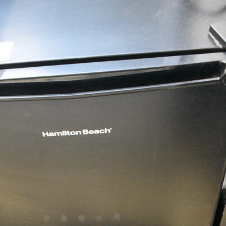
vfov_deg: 29.9
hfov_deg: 32.6
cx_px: 81
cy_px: 241
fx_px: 384
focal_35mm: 52
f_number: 4
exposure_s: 1/60
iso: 6400
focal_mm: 18
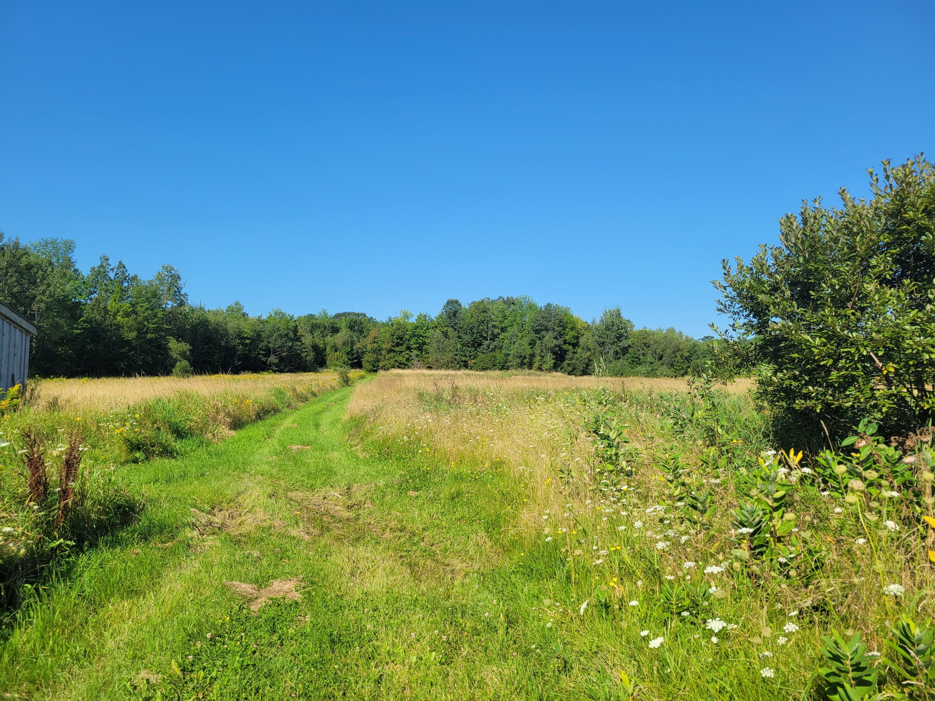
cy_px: 350
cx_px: 468
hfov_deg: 67.3
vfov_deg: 53.1
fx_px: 702
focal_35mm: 26
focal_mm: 5.4
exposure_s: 1/2456
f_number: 1.8
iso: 40
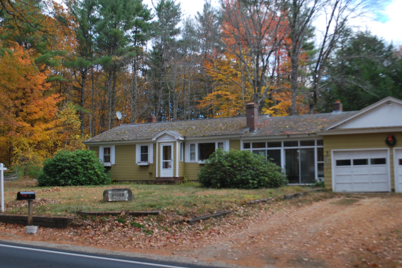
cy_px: 135
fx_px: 480
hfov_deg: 45.4
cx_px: 205
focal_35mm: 43
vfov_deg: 31.2
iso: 180
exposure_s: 1/125
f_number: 5.6
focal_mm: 28
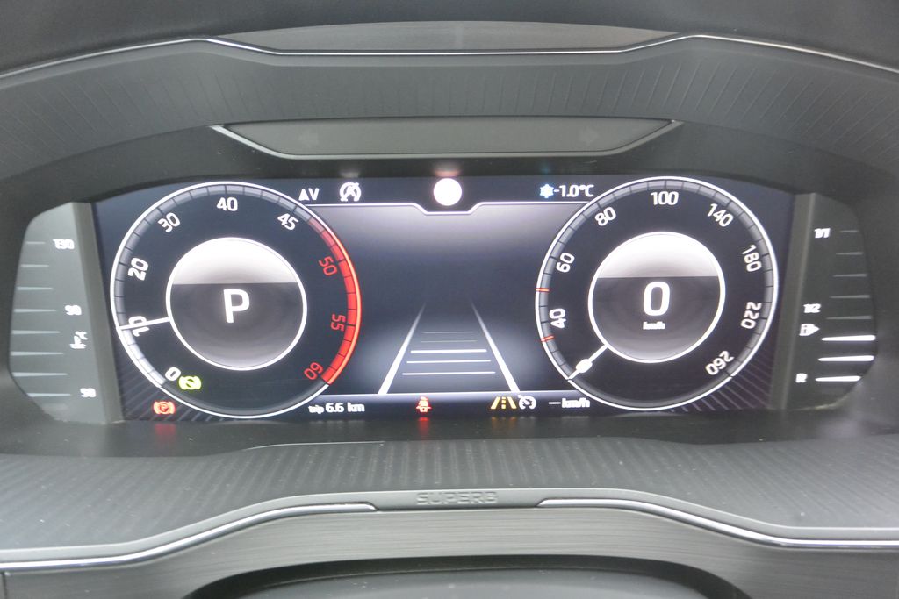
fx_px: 674
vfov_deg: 47.9
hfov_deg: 67.4
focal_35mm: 27
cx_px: 450
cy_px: 300
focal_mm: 10
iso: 1100
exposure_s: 1/30
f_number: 3.5
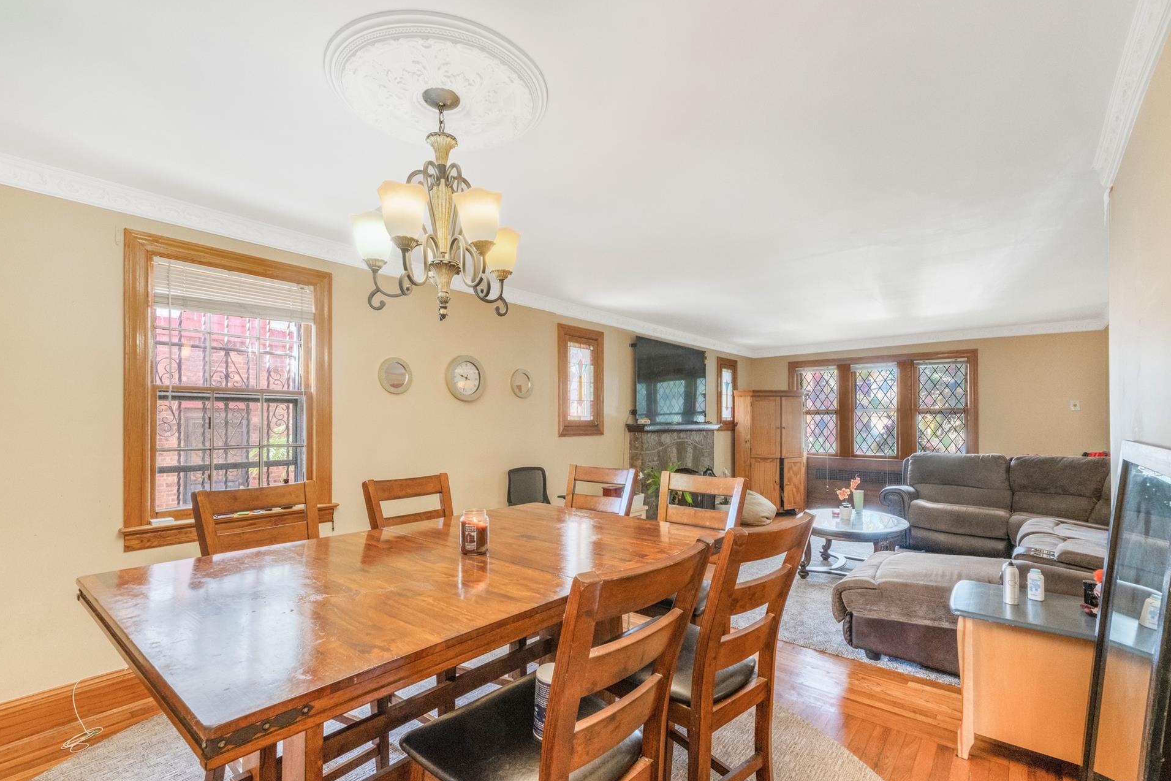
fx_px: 488
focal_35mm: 15
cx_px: 553
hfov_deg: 100.3
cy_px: 411
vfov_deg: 77.3
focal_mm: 14
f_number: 10
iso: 2500
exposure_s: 1/6
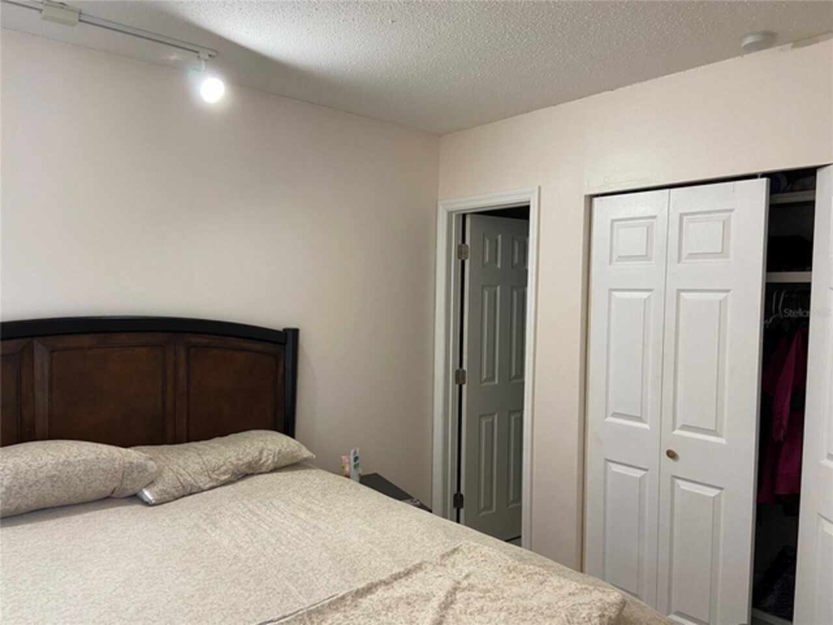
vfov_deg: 53.1
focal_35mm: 26
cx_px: 416
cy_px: 312
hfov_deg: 67.3
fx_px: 626
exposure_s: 1/60
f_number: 1.8
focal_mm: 4.25
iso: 200
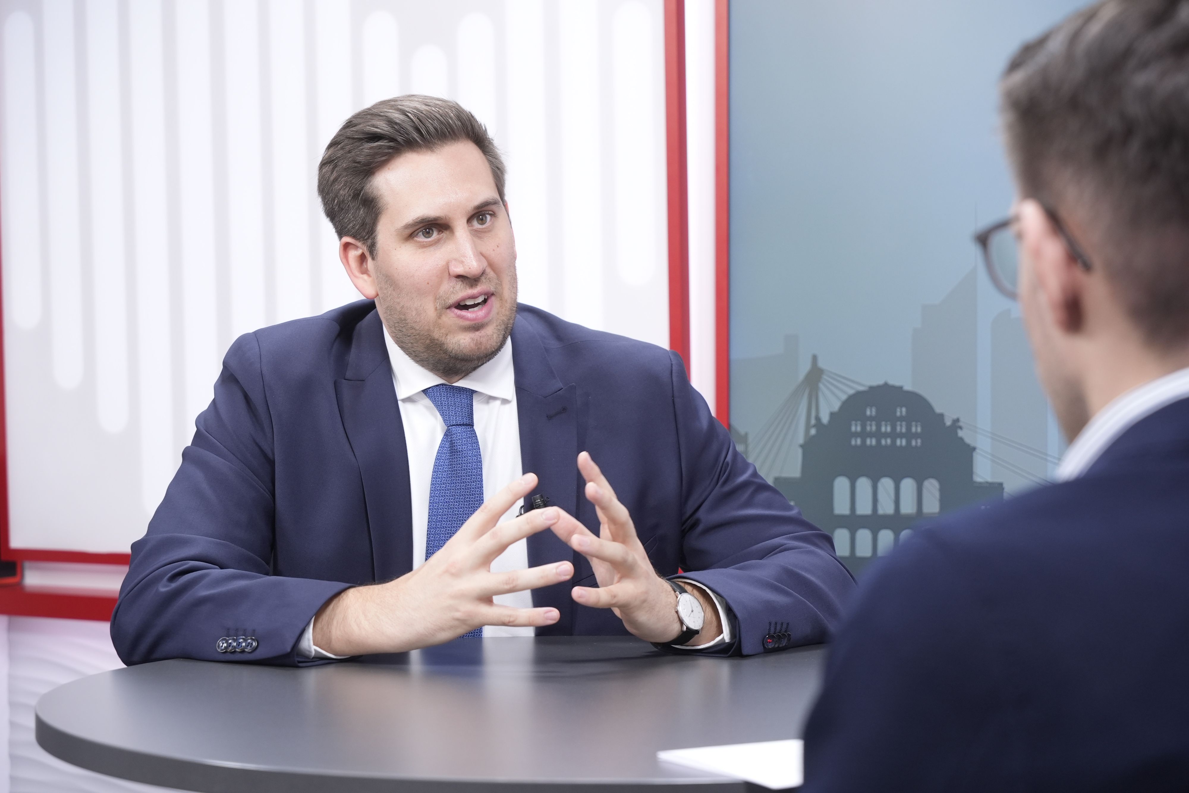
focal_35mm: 81
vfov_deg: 16.9
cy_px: 396
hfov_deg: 25.1
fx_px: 2675
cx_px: 594
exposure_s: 1/160
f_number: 5.6
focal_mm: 81
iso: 1250
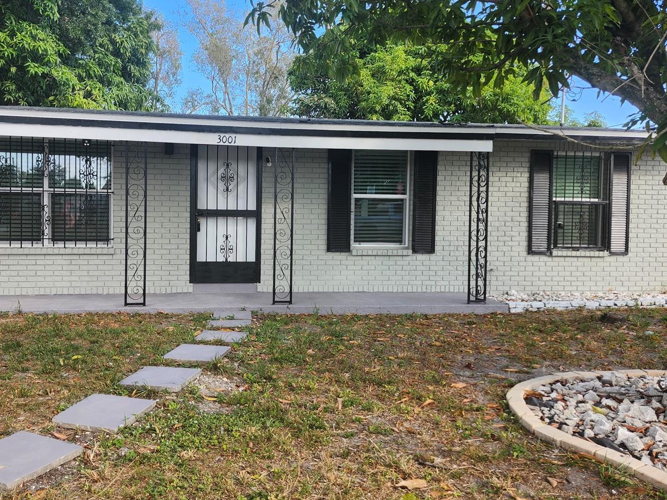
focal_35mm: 30
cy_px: 226
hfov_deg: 59.7
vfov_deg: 46.7
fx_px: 578
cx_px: 288
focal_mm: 5.54
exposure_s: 1/242
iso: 25
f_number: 1.8
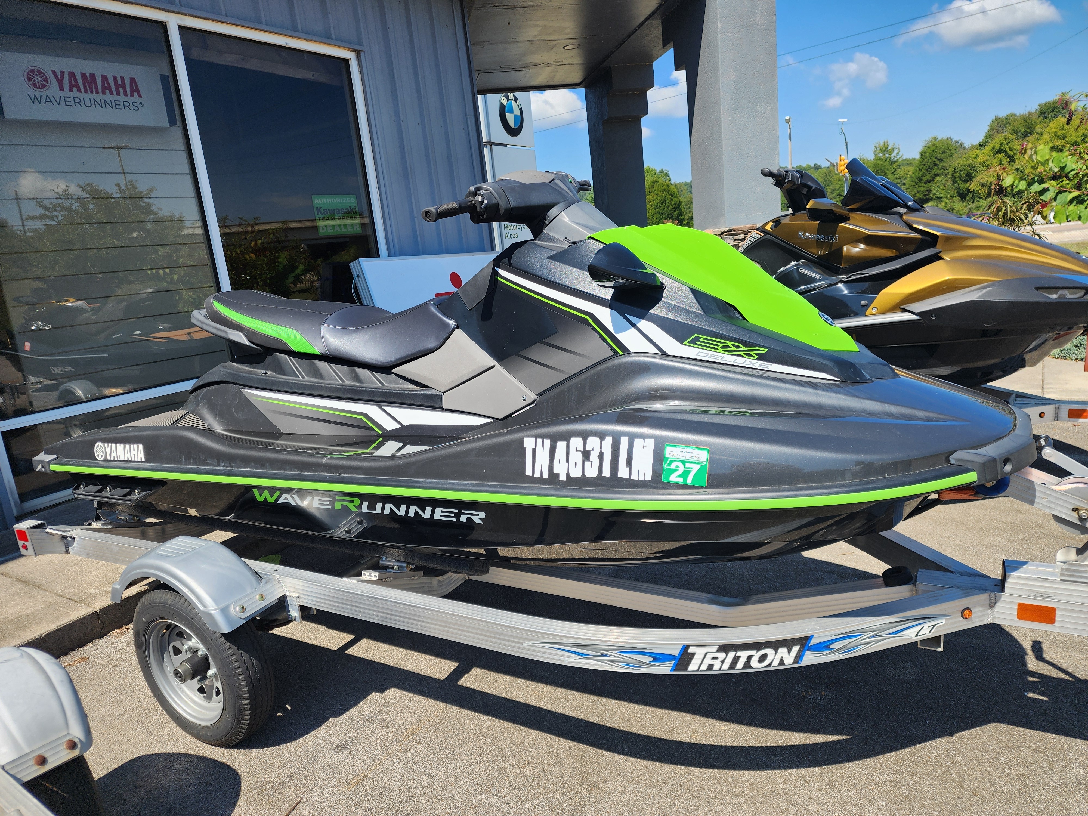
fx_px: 723
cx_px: 544
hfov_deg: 73.9
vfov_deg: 58.9
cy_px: 408
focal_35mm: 23
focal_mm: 6.4
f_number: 1.8
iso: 12
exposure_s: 1/679
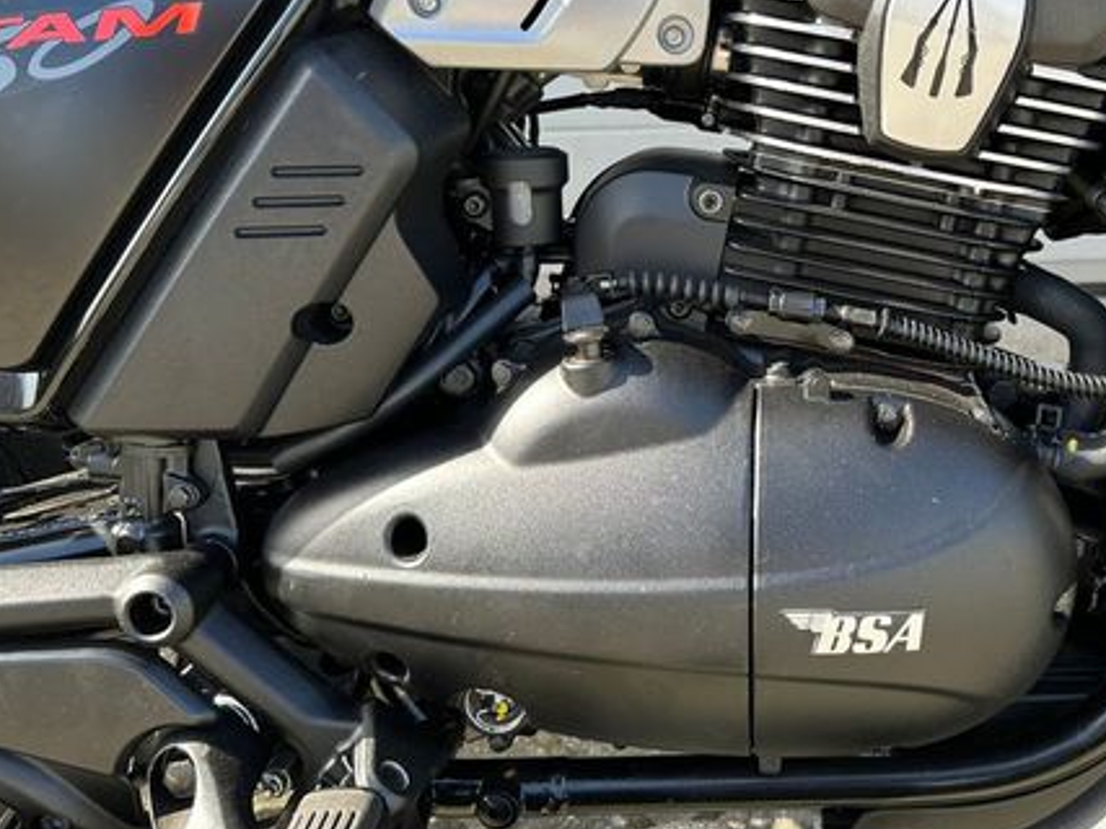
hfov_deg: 50.6
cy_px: 280
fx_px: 1150
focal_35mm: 36
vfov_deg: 39.2
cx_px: 725
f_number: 1.78
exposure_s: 1/452
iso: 80
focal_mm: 6.86
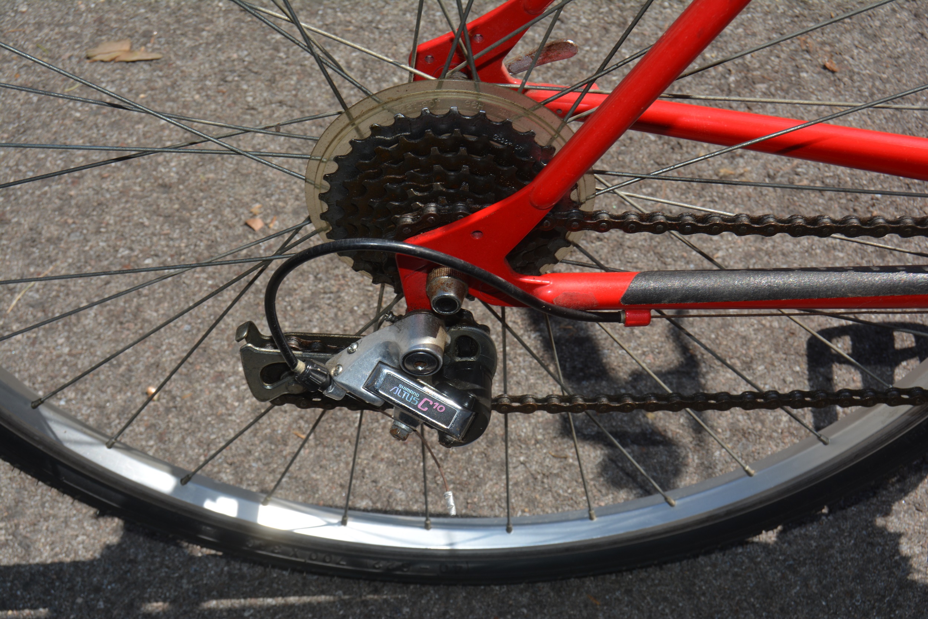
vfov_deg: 23.8
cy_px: 310
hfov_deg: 35.1
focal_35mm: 57
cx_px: 464
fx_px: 1469
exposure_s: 1/200
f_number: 10
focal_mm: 38
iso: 100
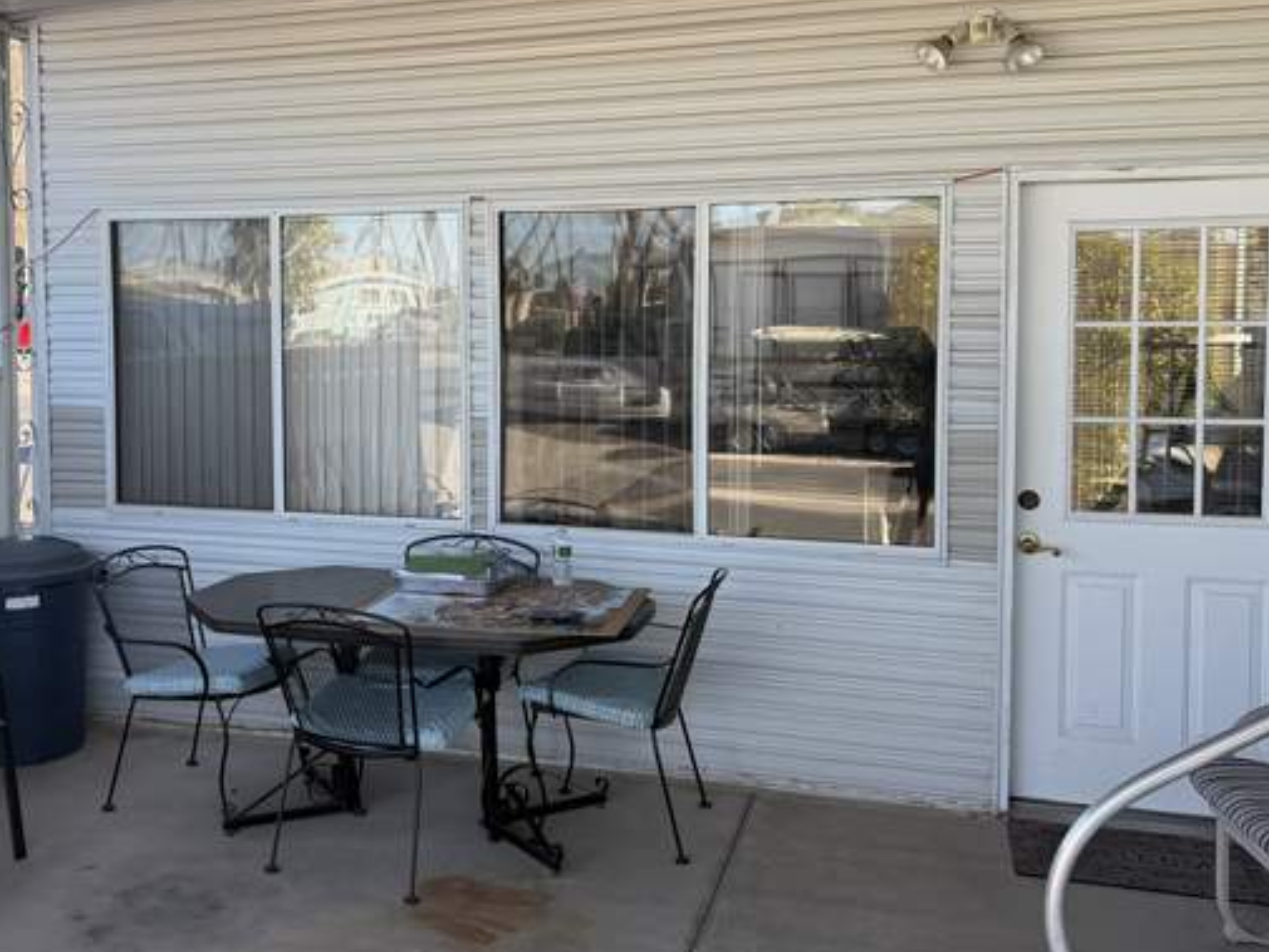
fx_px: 1393
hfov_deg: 48.2
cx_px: 435
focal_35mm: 38
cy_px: 397
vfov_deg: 37.6
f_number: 1.78
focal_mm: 6.76
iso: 100
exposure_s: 1/920
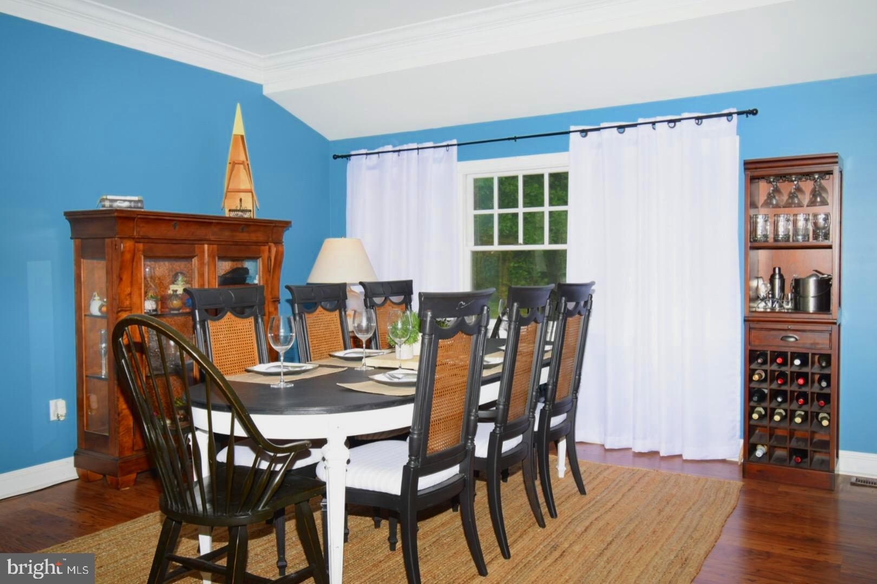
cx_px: 438
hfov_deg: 61.9
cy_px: 292
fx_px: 731
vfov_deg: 43.6
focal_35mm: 30
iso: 200
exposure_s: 1/60
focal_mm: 20
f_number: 6.3
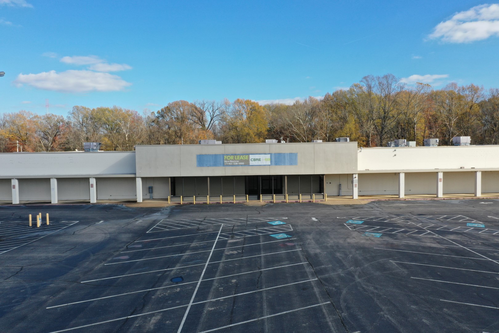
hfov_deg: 65.5
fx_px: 388
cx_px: 250
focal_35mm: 28
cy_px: 166
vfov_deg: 46.4
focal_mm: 10.26
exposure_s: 1/160
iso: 100
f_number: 8
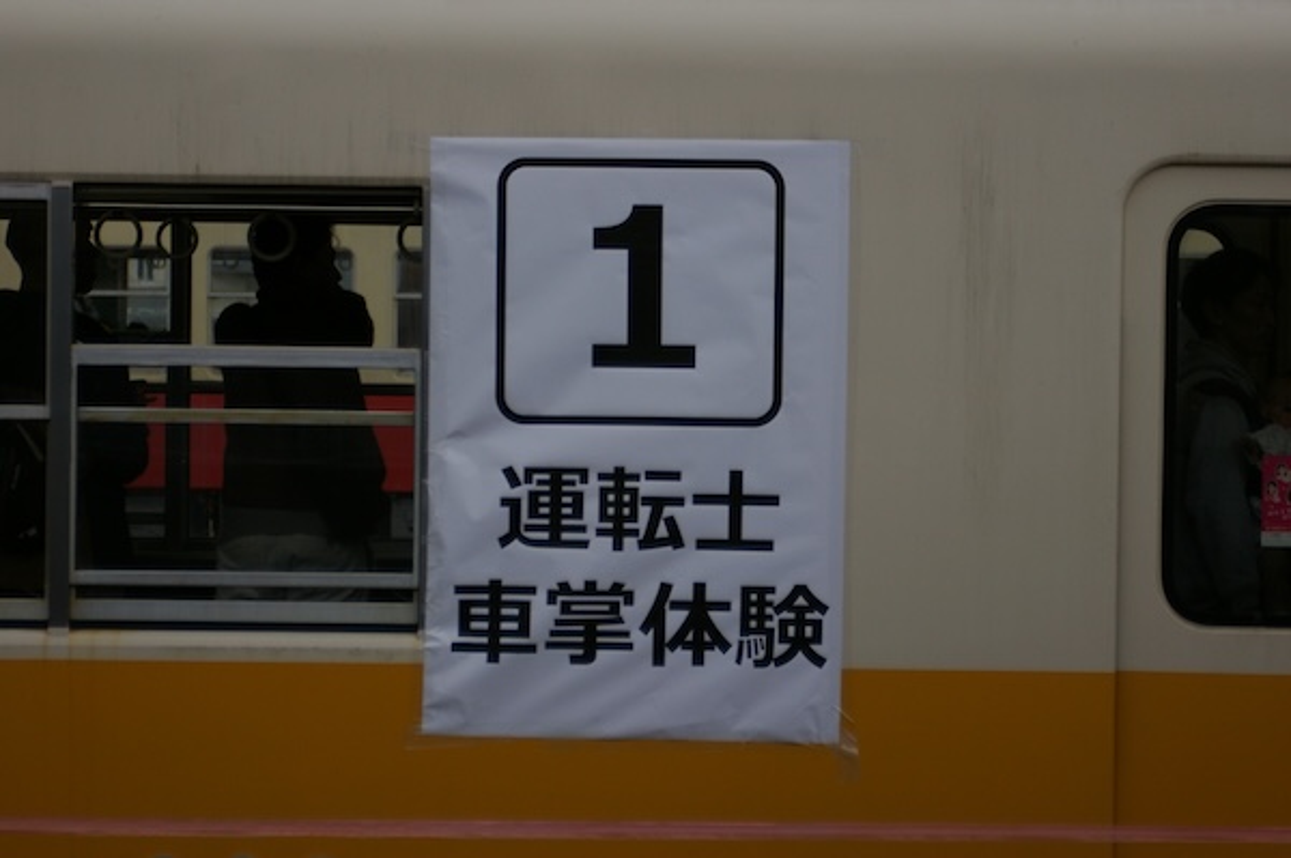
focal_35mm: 128
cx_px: 646
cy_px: 429
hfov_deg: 16.1
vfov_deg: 10.7
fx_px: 4568
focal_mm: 85
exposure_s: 1/1500
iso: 400
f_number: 5.6
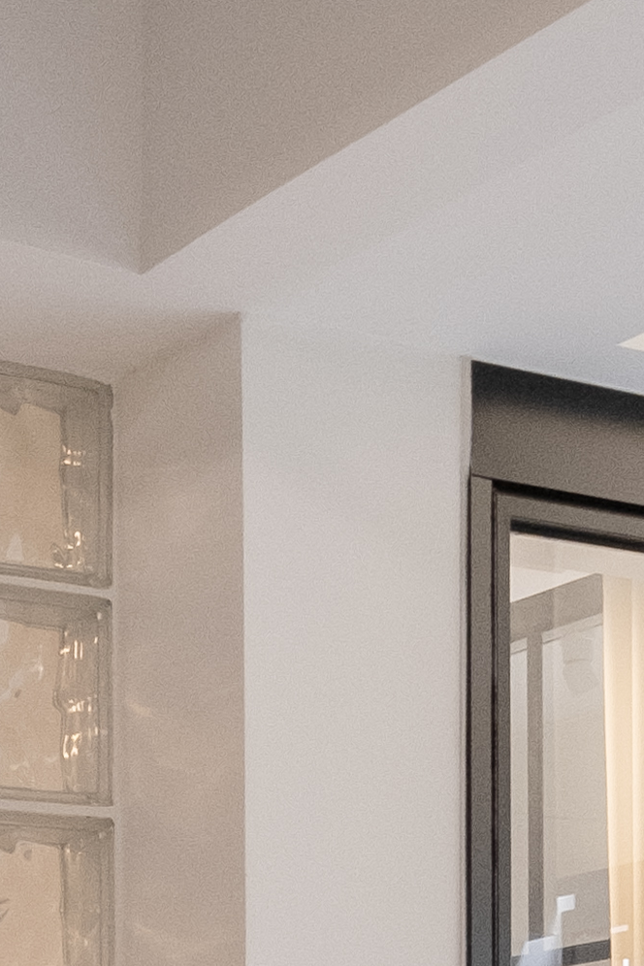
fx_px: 2522
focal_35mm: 94
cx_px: -65
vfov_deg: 20.0
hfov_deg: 14.2
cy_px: 1242
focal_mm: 10
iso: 1000
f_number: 5.6
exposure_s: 1/15
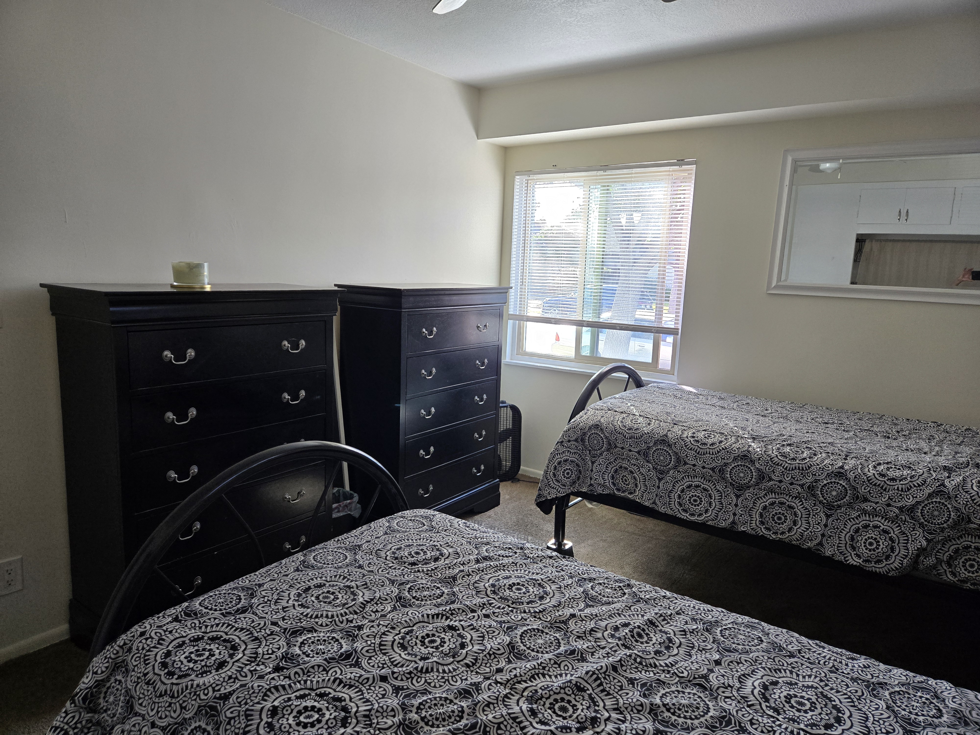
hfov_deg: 73.9
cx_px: 490
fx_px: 651
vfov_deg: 58.9
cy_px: 368
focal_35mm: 23
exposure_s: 1/180
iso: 160
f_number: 1.8
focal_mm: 5.4
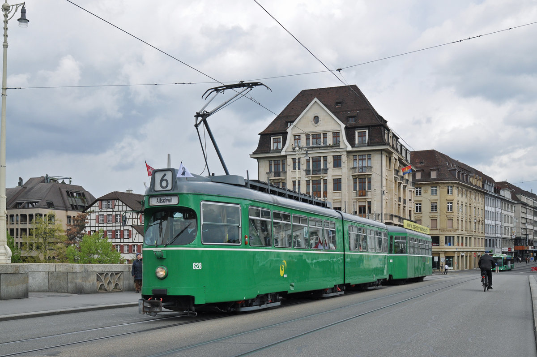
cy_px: 178
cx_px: 268
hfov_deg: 49.6
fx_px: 581
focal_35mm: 39
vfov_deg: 34.1
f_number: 8
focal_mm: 26
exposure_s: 1/1000
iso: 400
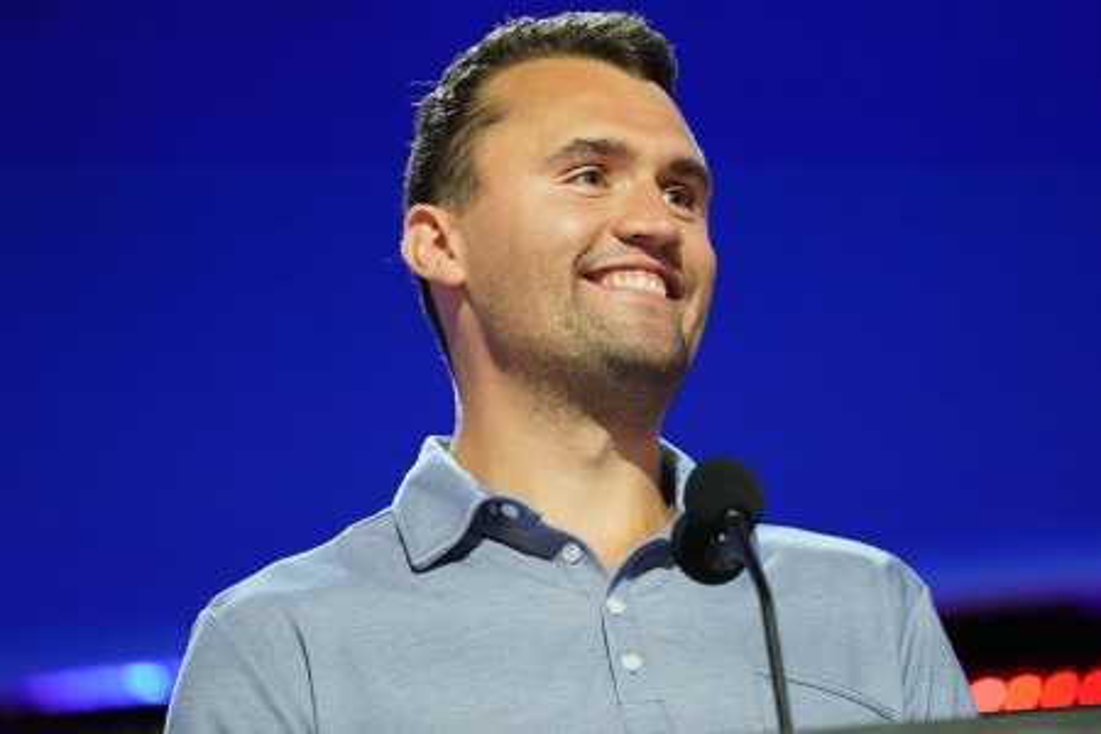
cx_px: 550
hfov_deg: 5.2
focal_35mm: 400
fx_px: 12232
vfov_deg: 3.4
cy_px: 367
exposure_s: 1/160
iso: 6400
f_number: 7.1
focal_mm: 400
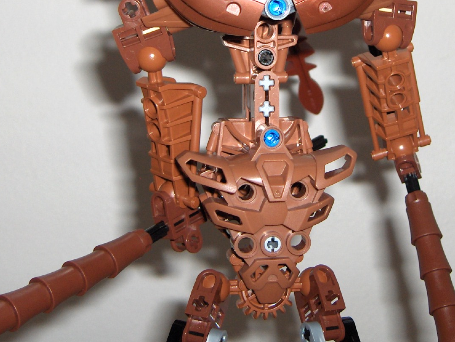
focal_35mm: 74
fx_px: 973
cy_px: 51
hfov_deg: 26.3
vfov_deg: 19.6
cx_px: 277
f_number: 2.8
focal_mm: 8
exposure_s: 1/60
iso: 100
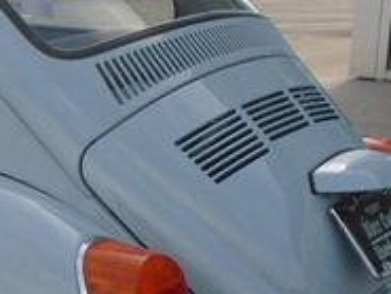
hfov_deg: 20.6
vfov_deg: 16.3
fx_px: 1017
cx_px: -57
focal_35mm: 90
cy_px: 235
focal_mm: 4.6
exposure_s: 1/800
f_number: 3.2
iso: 100
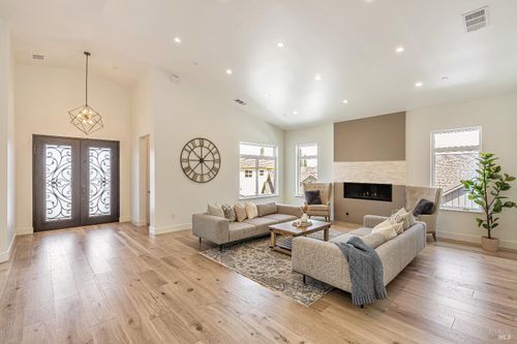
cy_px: 172
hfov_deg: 96.8
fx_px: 230
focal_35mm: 16
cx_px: 258
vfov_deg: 73.7
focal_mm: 16
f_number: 8
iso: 100
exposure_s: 1/15
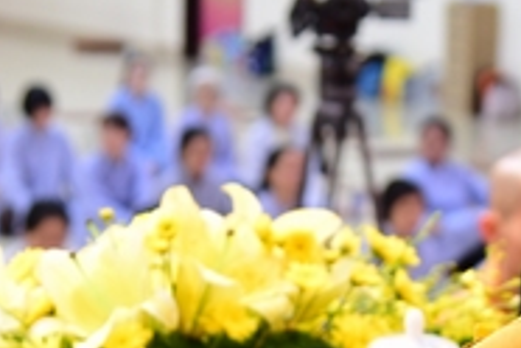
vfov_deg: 8.2
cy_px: 215
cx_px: 286
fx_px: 2431
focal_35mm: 168
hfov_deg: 12.2
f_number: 4
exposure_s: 1/25
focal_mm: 48
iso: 800
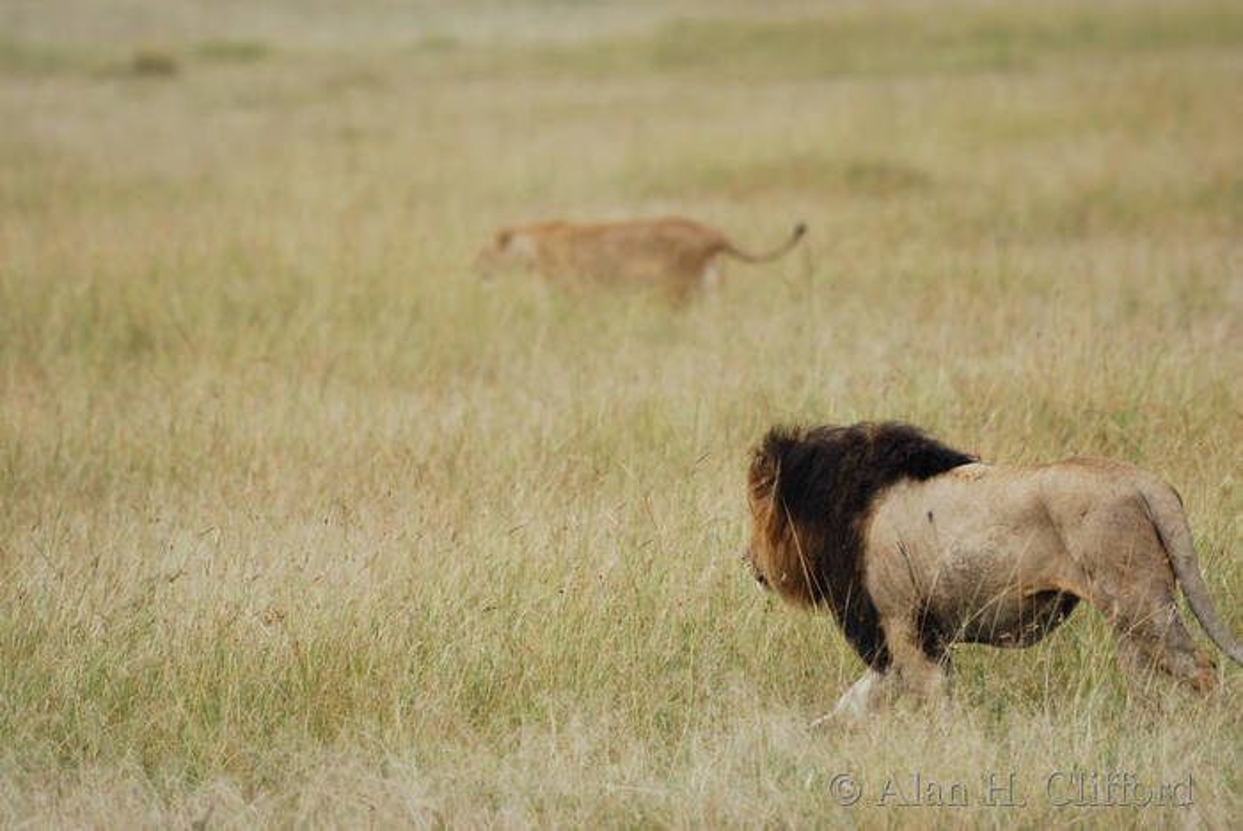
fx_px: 20733
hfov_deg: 3.4
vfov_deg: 2.3
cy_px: 416
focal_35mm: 600
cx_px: 622
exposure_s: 1/400
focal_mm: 400
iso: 360
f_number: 5.6
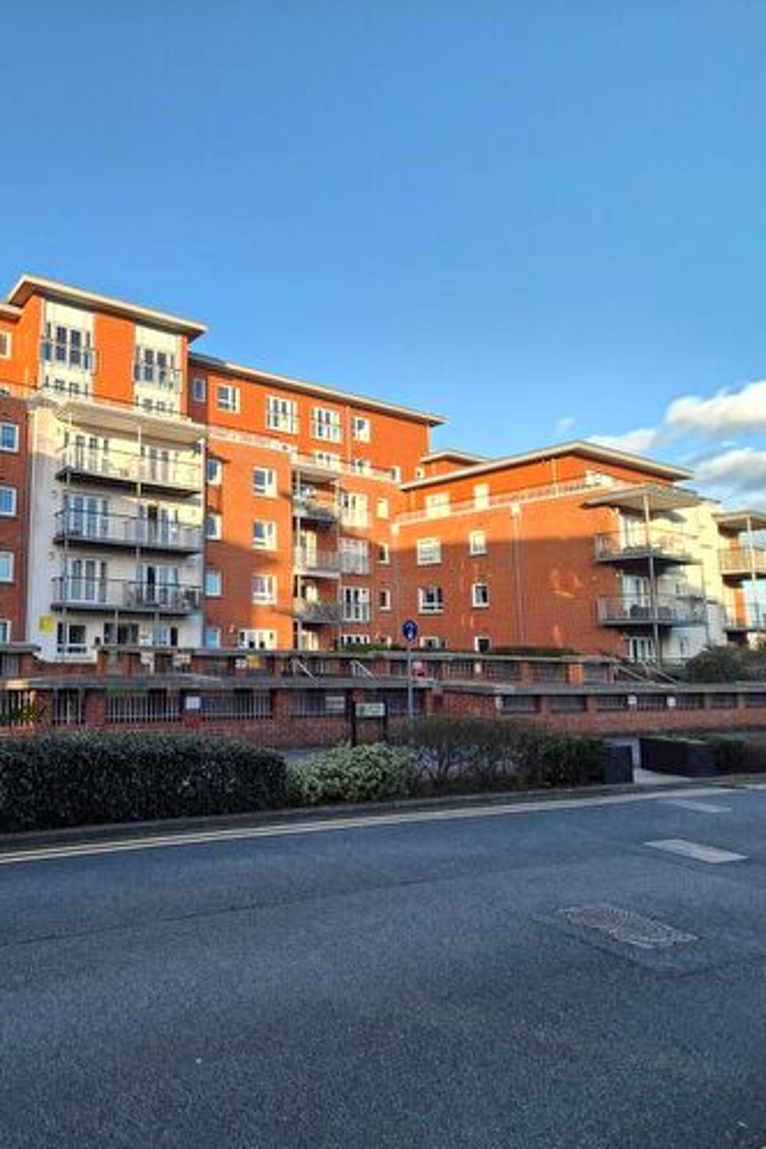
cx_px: 99
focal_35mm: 19
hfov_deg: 57.0
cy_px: 555
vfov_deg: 86.9
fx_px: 606
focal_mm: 2.2
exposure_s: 1/584
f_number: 2.2
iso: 50
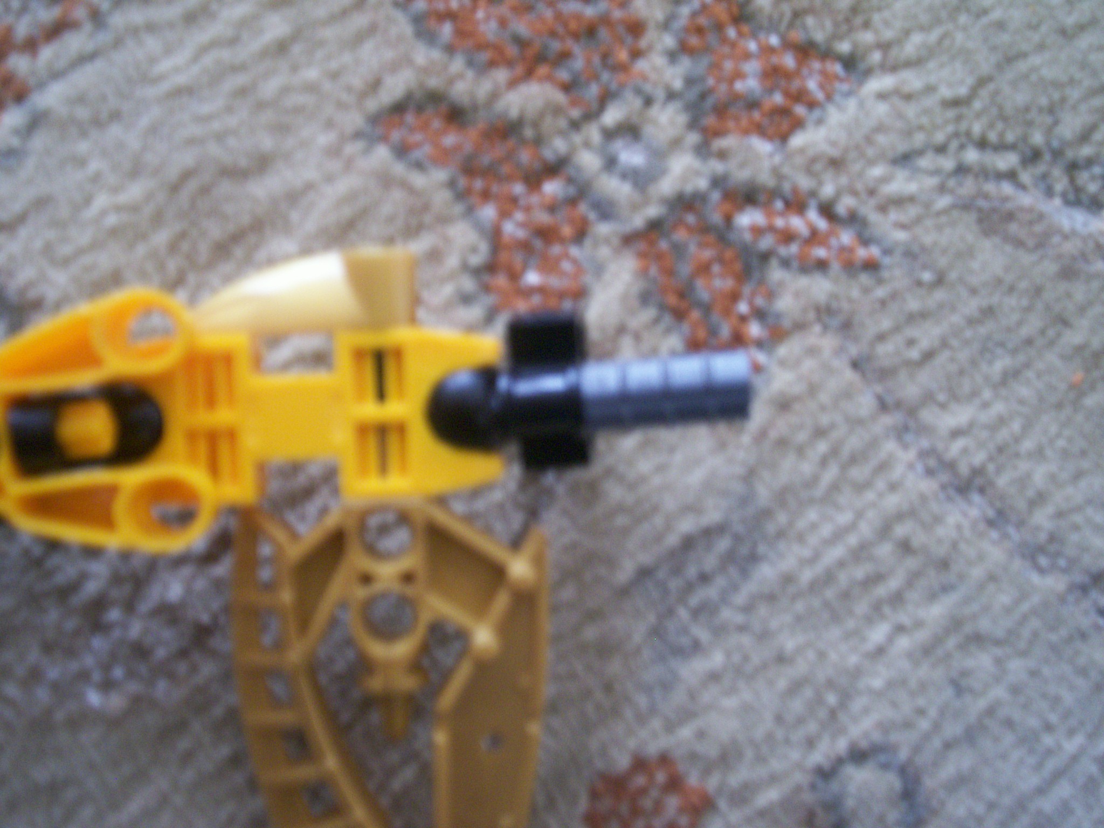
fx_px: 1148
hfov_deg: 51.4
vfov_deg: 39.7
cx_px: 552
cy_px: 414
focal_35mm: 36
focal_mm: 5.9
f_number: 4.5
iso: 140
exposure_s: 1/9.01
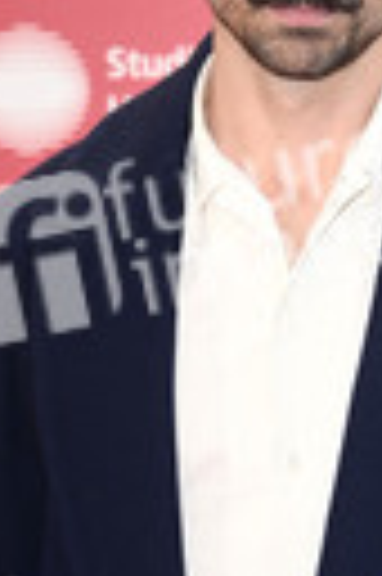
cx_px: 310
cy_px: 464
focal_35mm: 287
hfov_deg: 4.8
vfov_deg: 7.2
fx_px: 4580
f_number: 5.6
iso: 500
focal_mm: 92
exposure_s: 1/250
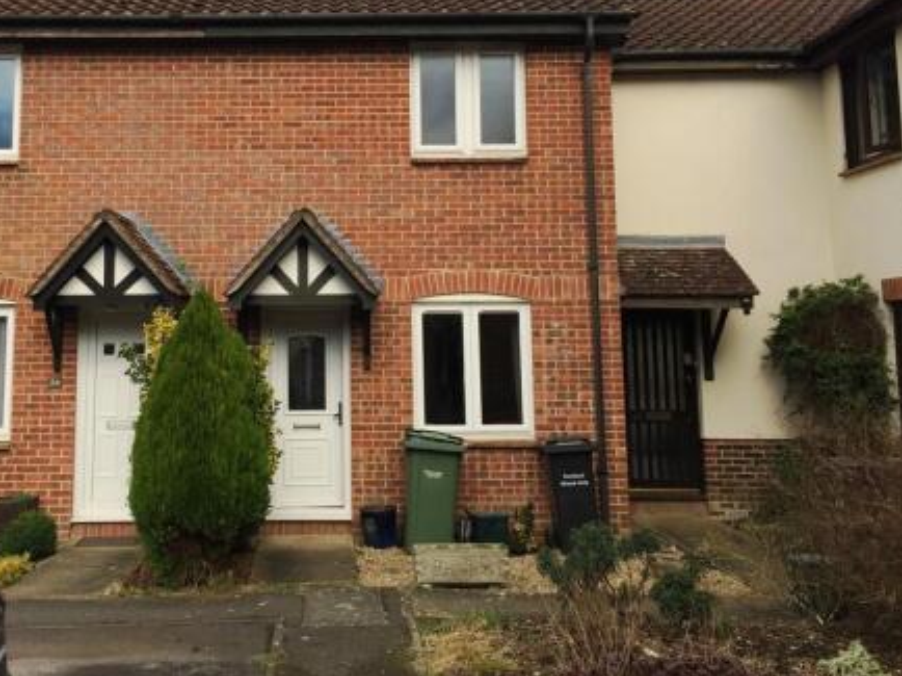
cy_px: 234
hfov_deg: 47.3
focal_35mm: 39
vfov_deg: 36.5
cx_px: 325
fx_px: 1016
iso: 32
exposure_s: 1/425
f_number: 2.2
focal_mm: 4.15
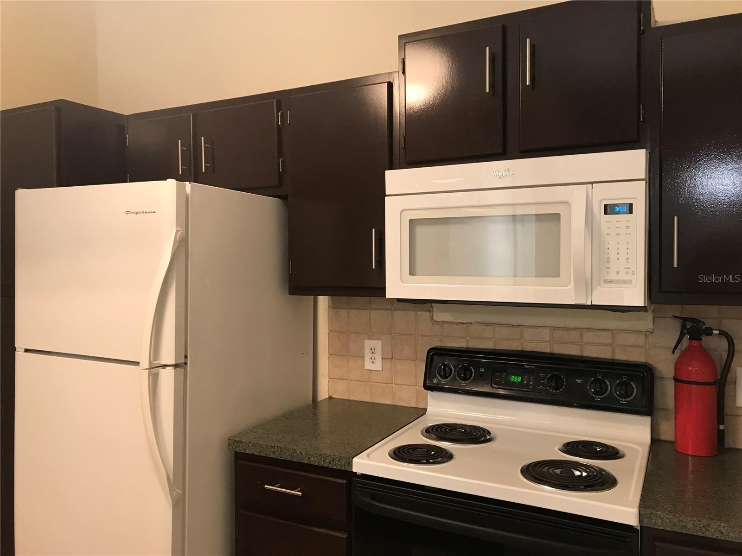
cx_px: 371
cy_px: 278
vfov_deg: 49.7
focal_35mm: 28
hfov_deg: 63.4
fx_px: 600
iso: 40
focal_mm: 3.99
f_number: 1.8
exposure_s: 1/20
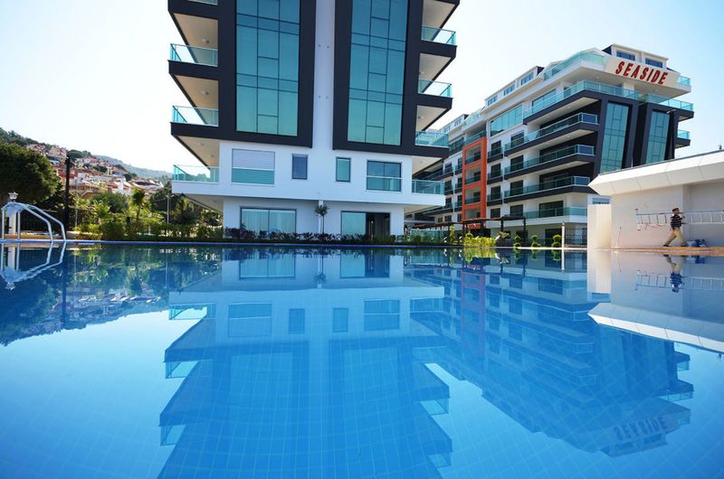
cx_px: 362
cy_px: 240
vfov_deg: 71.8
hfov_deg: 95.1
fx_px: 331
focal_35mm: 16
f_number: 8
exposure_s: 1/250
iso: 180
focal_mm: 11
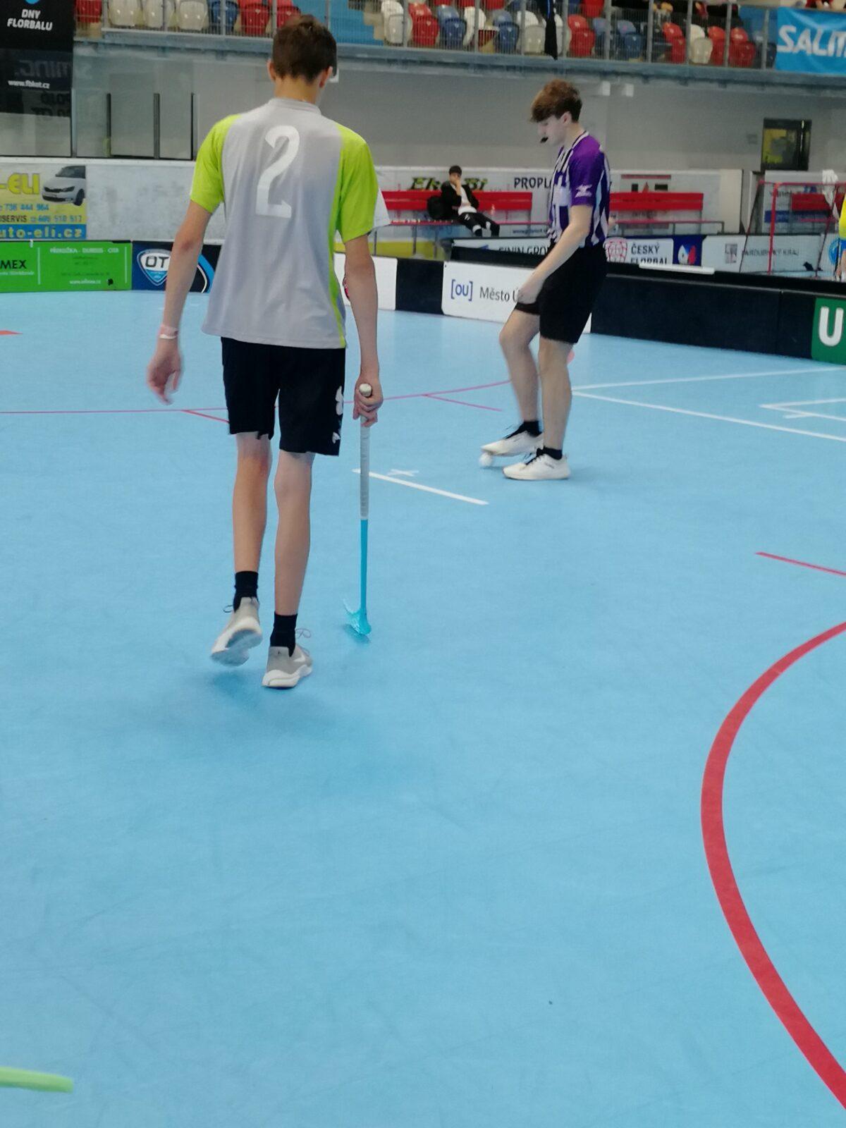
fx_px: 1825
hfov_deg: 26.1
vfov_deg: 34.3
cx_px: 423
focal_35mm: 56
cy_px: 564
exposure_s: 1/50
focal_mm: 3.95
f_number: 2.2
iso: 80
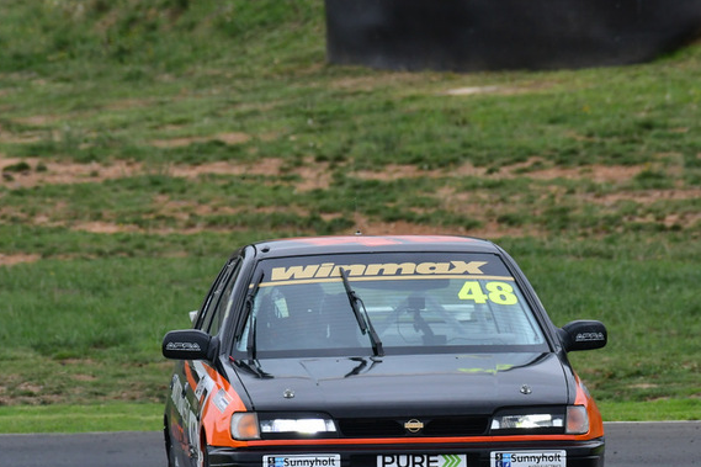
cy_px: 328
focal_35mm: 1055
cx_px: 415
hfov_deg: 2.0
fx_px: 20536
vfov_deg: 1.3
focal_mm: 500
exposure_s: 1/640
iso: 1000
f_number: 11
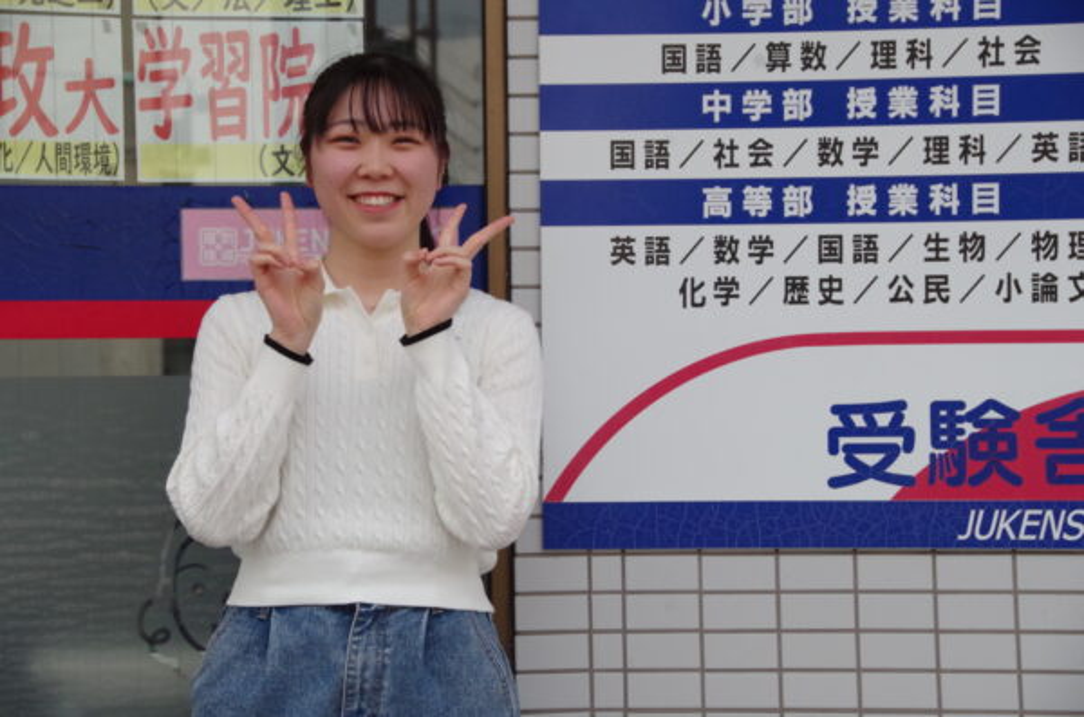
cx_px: 542
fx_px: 3274
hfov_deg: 18.8
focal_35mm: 109
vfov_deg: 12.5
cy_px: 358
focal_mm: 73
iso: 1600
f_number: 8
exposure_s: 1/1000
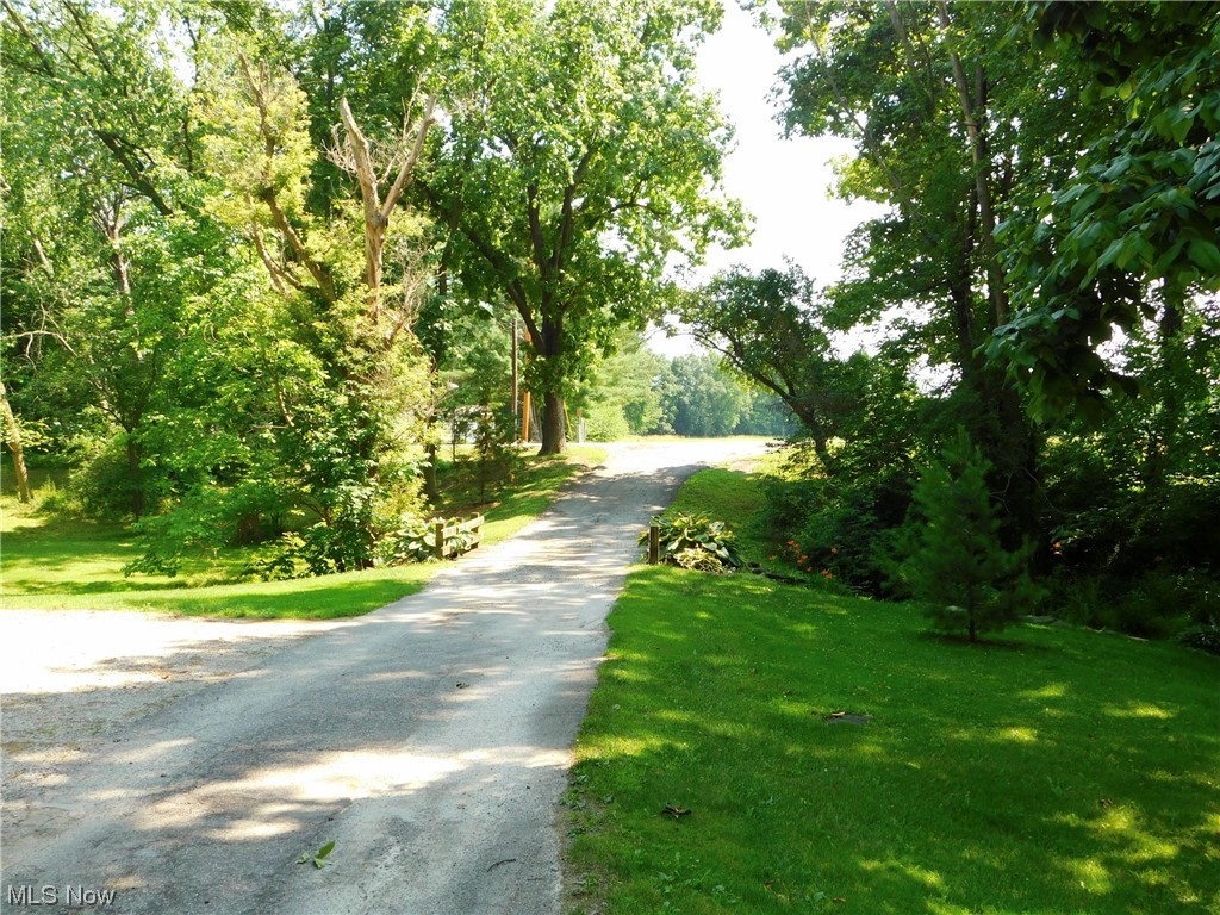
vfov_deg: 39.7
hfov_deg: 51.4
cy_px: 458
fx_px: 1269
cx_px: 610
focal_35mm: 36
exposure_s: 1/200
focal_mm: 6.3
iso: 125
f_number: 3.5
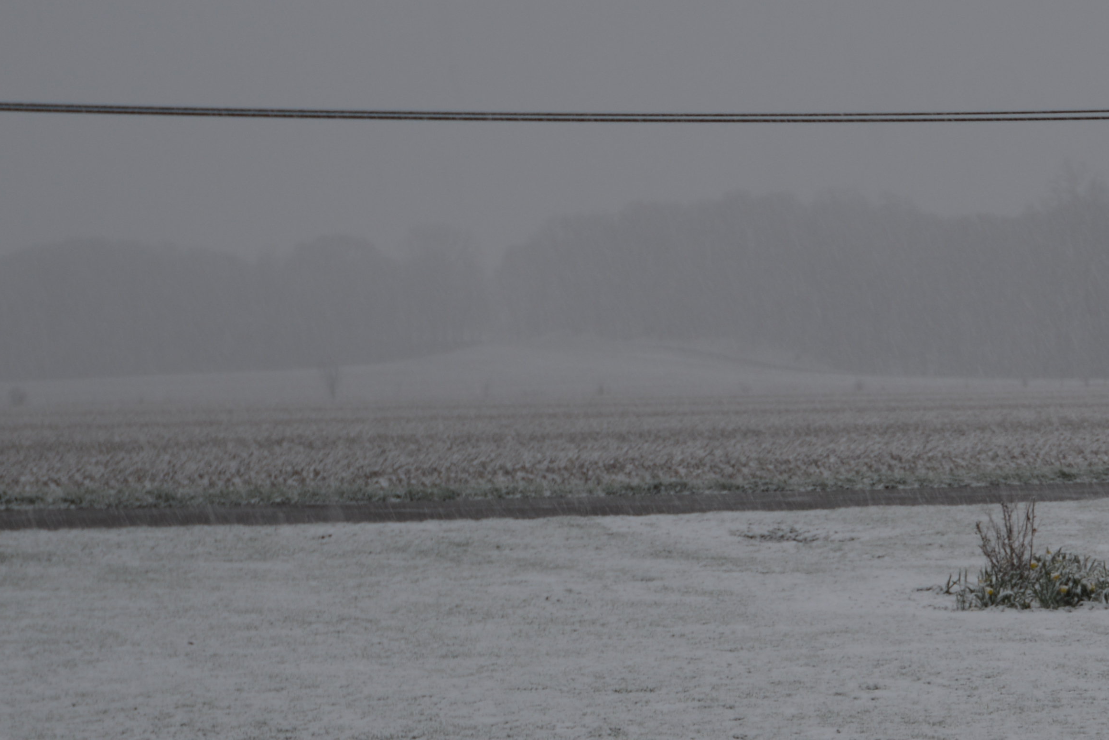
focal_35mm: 111
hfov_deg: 17.9
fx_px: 3420
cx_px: 1163
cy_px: 717
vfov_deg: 12.2
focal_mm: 35
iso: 100
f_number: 4
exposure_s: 1/60
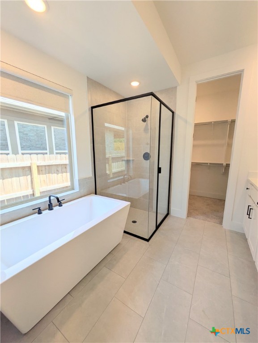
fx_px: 139
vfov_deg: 102.0
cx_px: 129
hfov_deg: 85.7
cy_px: 172
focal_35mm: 14
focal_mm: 1.83
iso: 45
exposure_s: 1/207
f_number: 2.2
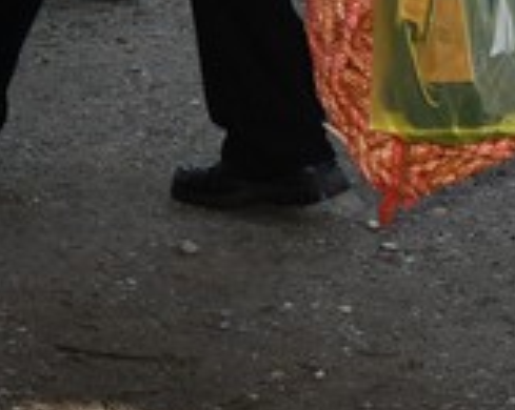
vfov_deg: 7.4
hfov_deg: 9.2
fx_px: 3060
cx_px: -385
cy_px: -415
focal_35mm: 201
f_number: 5.6
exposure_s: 1/250
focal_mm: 23
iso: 100
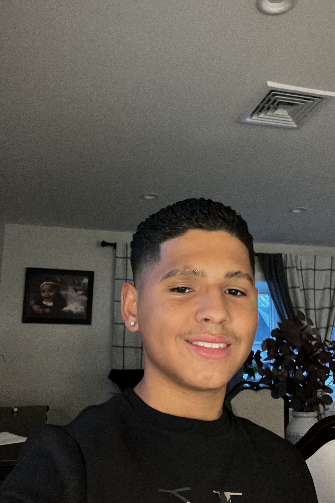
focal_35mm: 33
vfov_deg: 57.2
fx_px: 461
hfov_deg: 39.9
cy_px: 261
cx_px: 180
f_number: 2.2
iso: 640
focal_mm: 2.71
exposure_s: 1/24
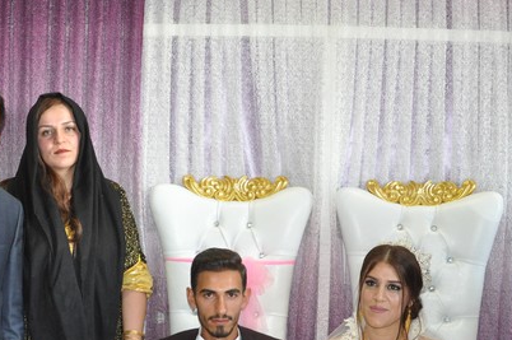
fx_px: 668
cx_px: 225
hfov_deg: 41.9
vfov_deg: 28.1
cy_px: 266
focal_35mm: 47
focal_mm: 18
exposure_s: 1/60
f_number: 4.5
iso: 1250
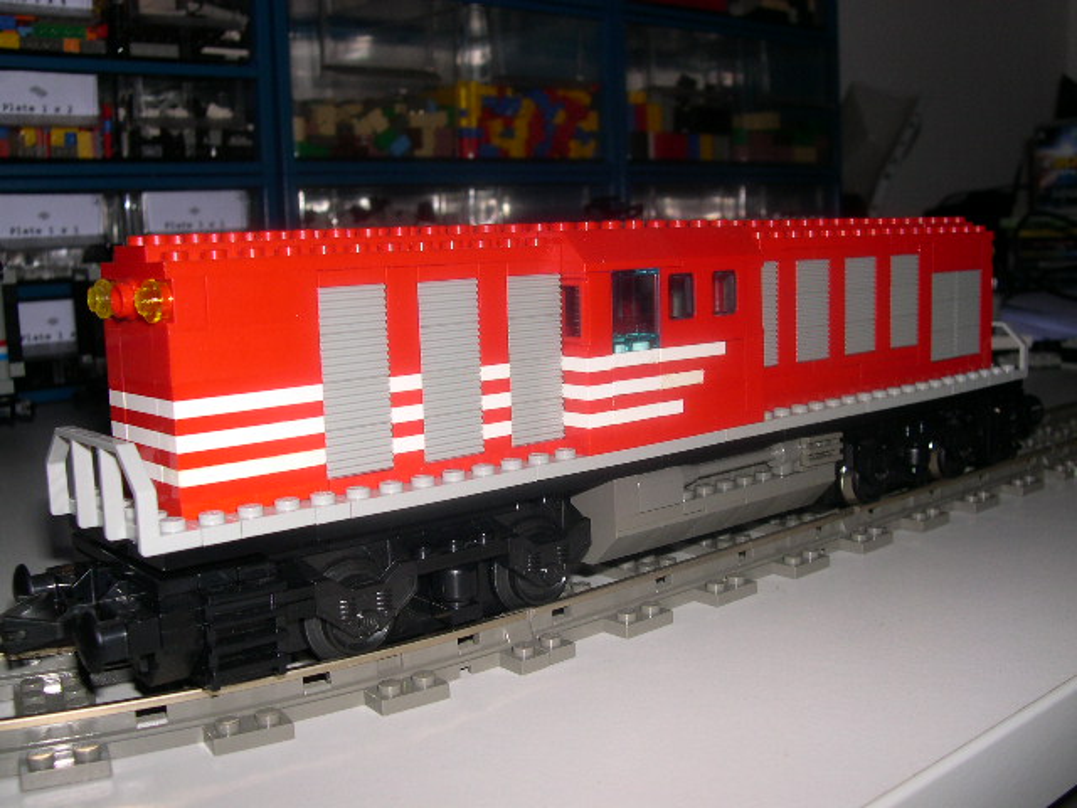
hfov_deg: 49.0
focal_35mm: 38
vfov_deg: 37.7
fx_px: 1182
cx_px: 538
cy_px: 404
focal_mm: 8
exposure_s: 1/60
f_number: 7.6
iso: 100
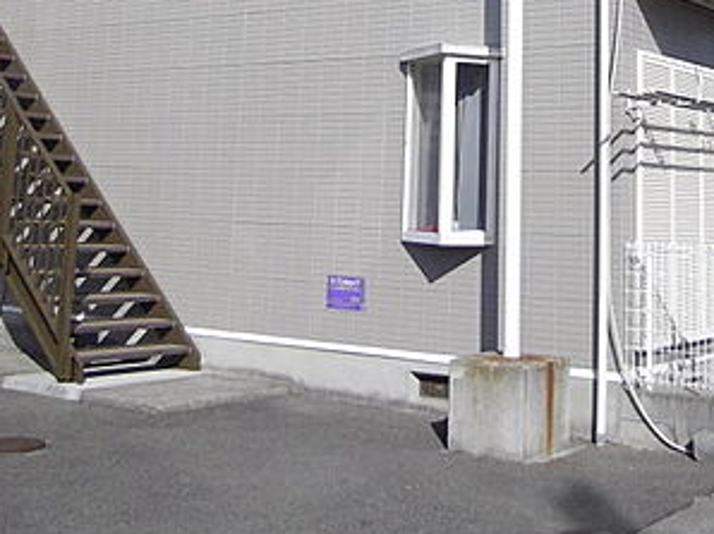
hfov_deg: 33.0
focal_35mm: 58
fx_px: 1195
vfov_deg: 23.8
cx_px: 477
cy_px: -31
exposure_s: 1/1280
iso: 100
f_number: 3.2
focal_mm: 4.9
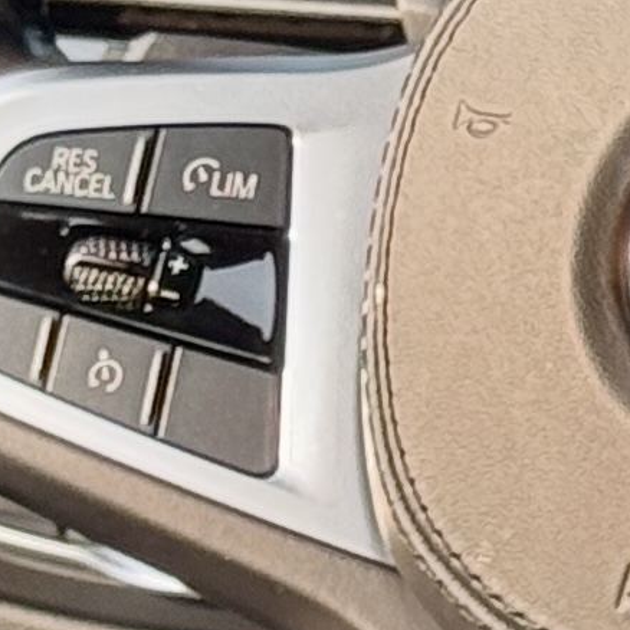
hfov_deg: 4.5
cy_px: 102
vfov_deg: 4.5
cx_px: 723
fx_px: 8051
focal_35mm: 391
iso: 64
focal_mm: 6.76
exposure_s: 1/568
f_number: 1.78
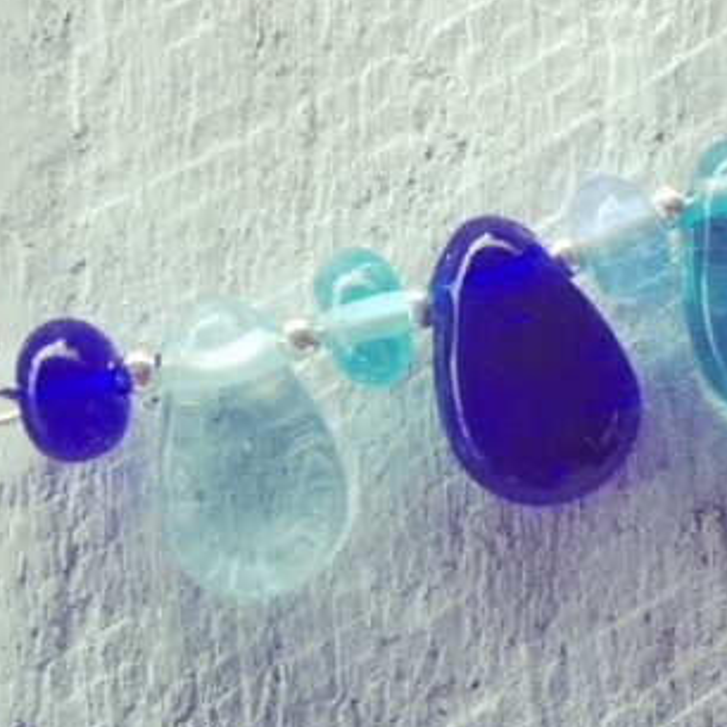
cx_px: 428
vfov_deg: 23.6
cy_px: 133
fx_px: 1711
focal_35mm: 72
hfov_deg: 24.0
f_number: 2.2
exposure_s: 1/33
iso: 100
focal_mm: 4.15
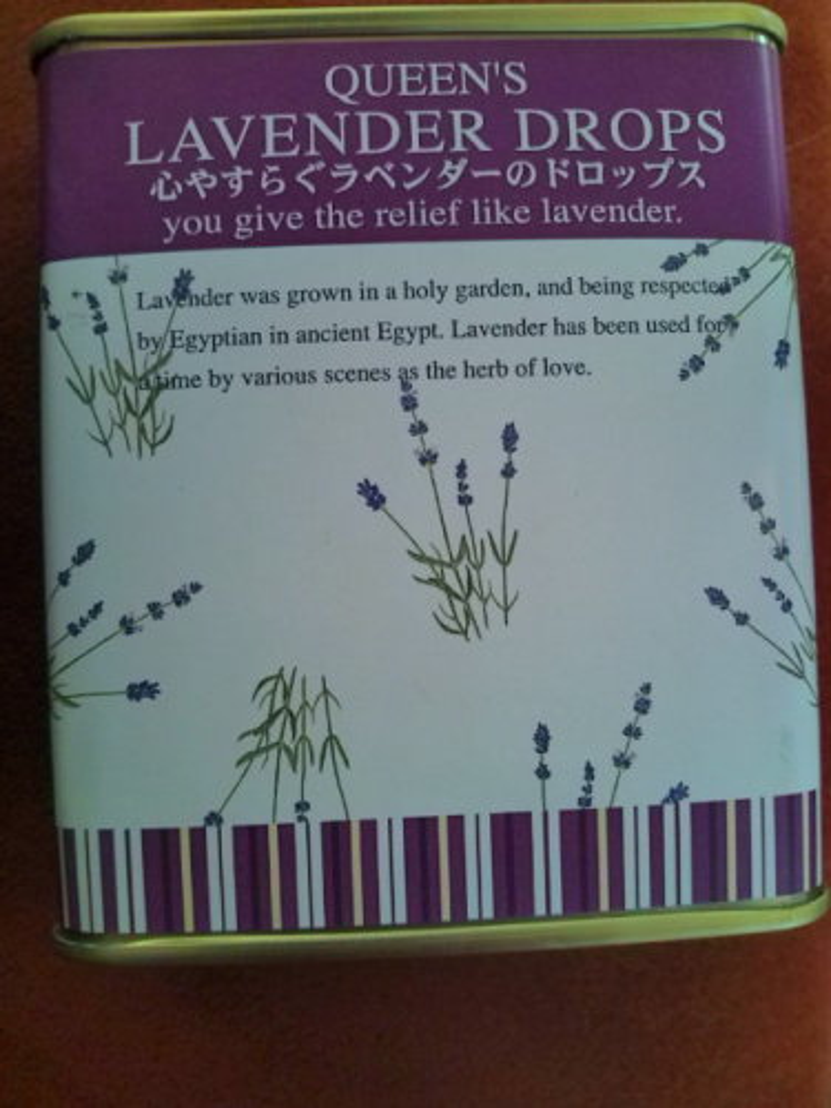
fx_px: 1024
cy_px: 554
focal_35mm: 32
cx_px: 416
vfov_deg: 56.8
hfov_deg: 44.2
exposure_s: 1/74.3
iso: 64
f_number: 2.8
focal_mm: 3.3
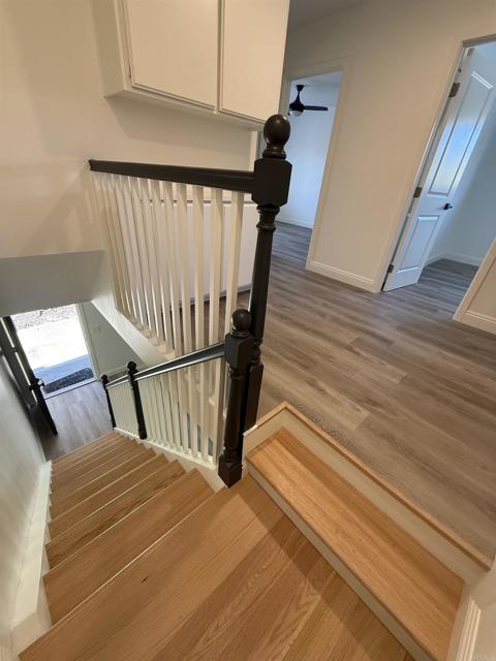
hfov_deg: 85.7
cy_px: 330
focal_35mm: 14
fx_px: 267
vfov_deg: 102.1
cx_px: 248
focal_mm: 2.22
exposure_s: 1/99
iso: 320
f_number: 2.2
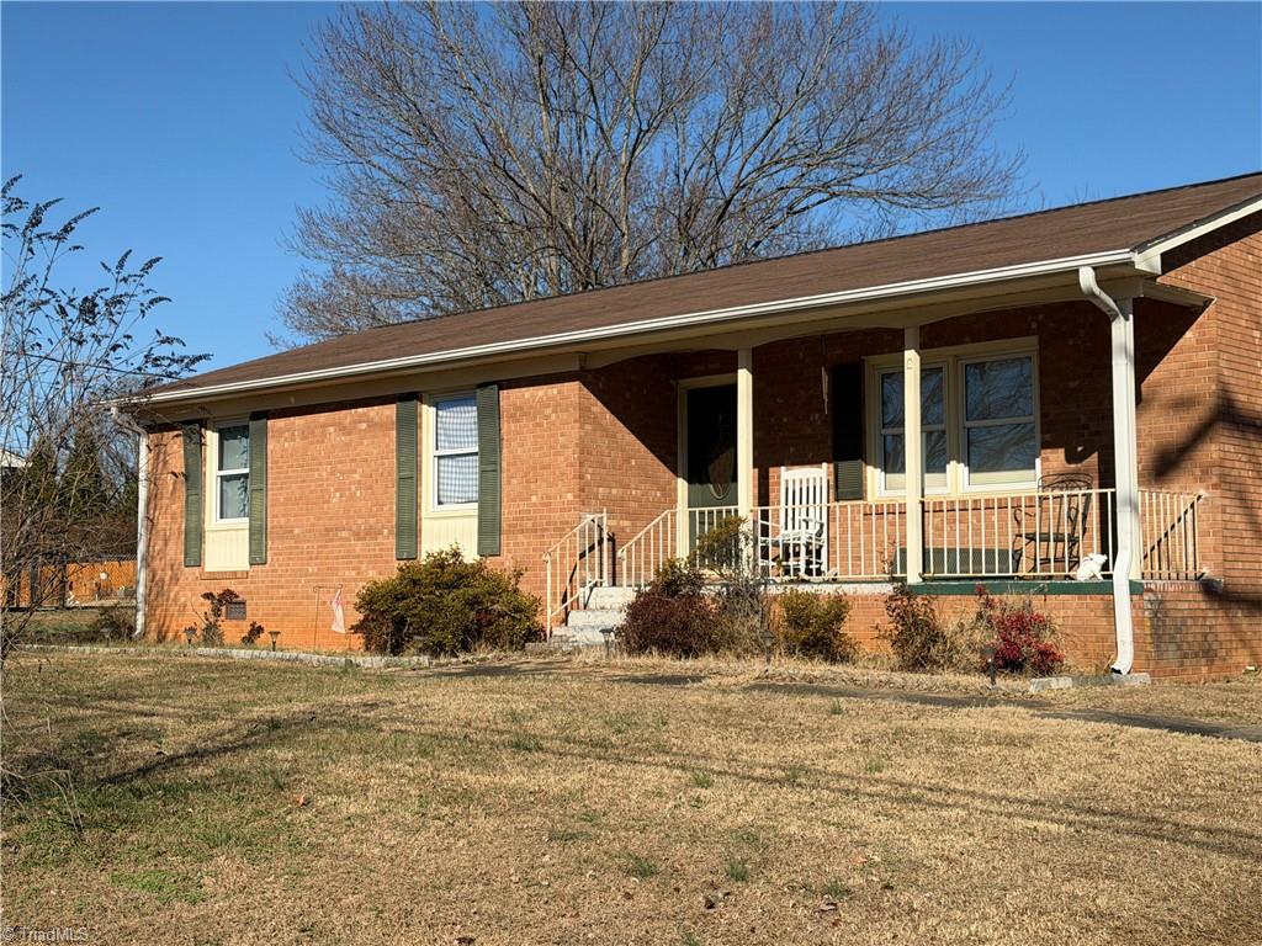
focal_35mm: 48
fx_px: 1750
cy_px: 473
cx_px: 631
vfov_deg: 30.3
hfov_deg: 39.7
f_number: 1.78
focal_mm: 6.76
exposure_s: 1/7143
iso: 64
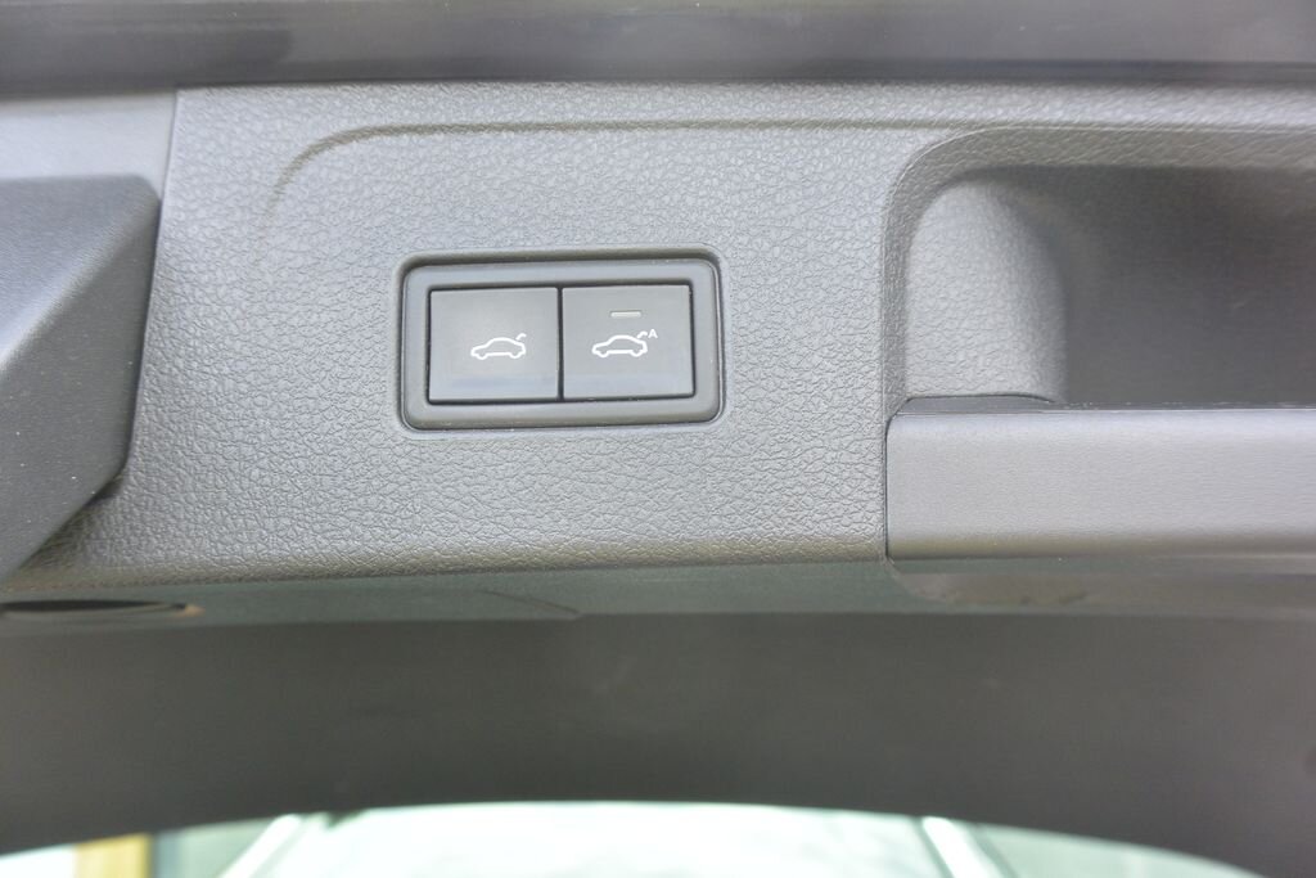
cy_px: 439
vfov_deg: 47.9
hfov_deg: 67.4
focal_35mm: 27
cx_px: 658
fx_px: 987
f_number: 4
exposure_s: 1/125
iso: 280
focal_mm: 10
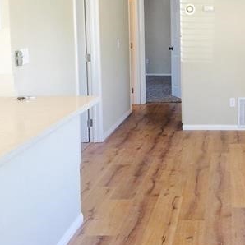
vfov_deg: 30.7
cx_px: 221
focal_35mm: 55
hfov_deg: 29.8
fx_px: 440
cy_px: 71
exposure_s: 1/40
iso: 32
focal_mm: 4.15
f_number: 2.2
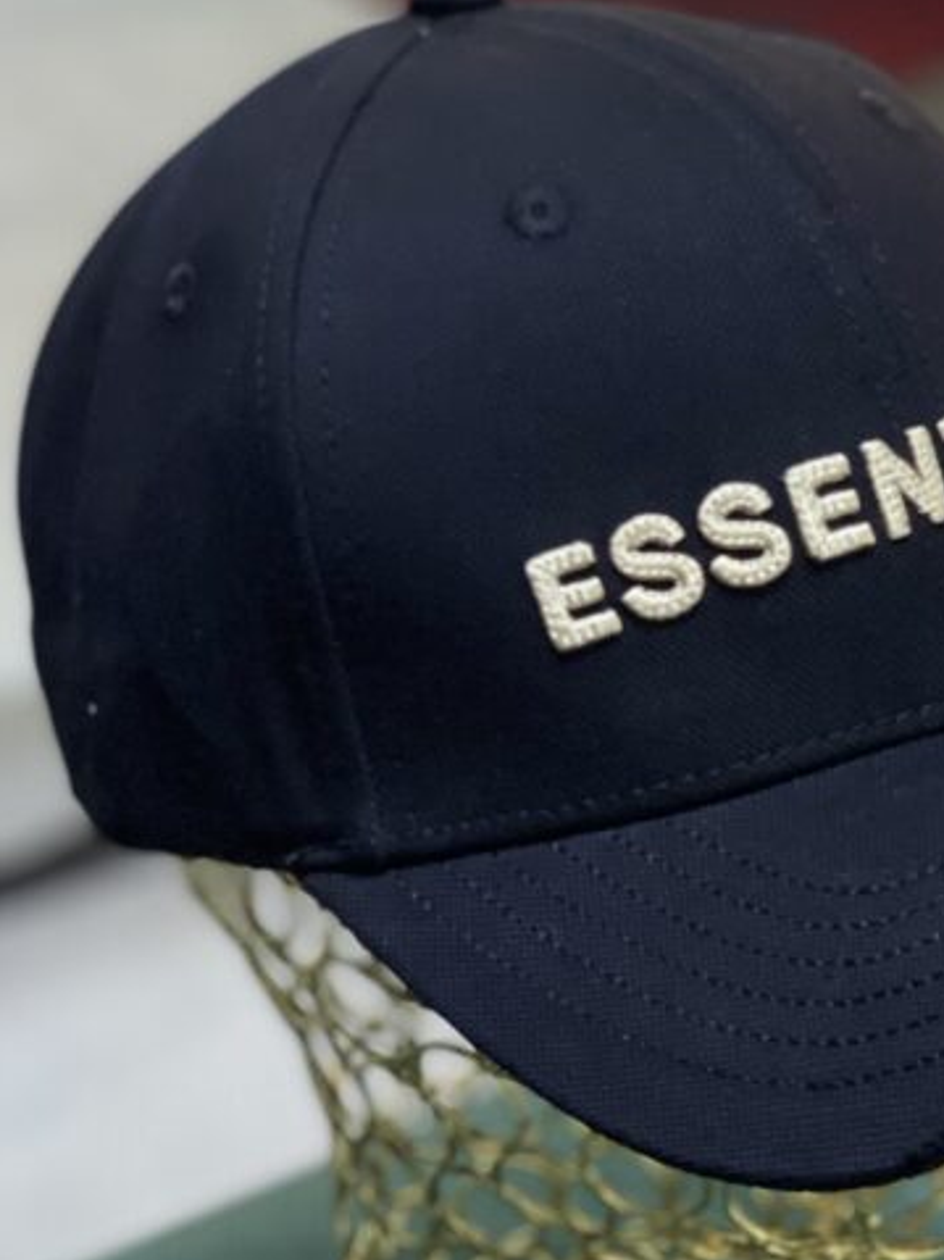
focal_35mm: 107
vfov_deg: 18.4
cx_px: 781
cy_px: 642
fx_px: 3892
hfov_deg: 13.7
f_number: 2.2
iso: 200
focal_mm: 7.5
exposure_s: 1/100
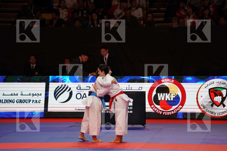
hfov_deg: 10.3
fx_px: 1261
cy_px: 76
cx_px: 114
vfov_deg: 6.9
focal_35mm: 200
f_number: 2.8
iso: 2500
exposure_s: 1/500
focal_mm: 200
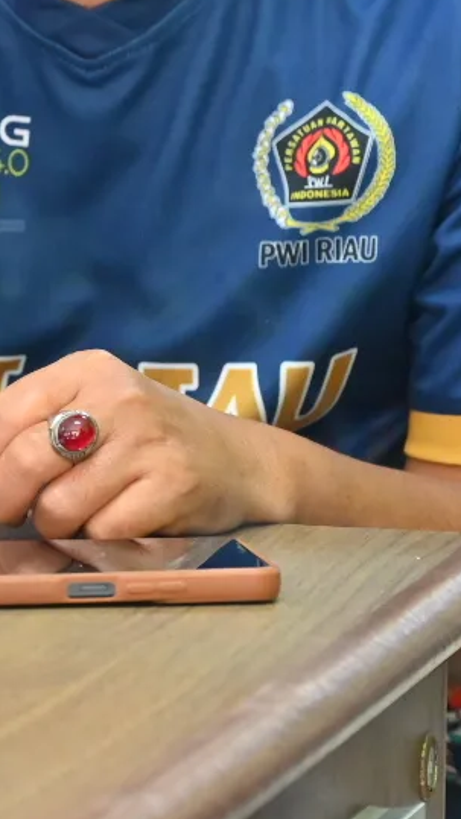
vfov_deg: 7.7
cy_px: 44
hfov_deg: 4.3
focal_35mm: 280
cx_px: -400
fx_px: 6088
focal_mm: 89
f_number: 5
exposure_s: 1/125
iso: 3200
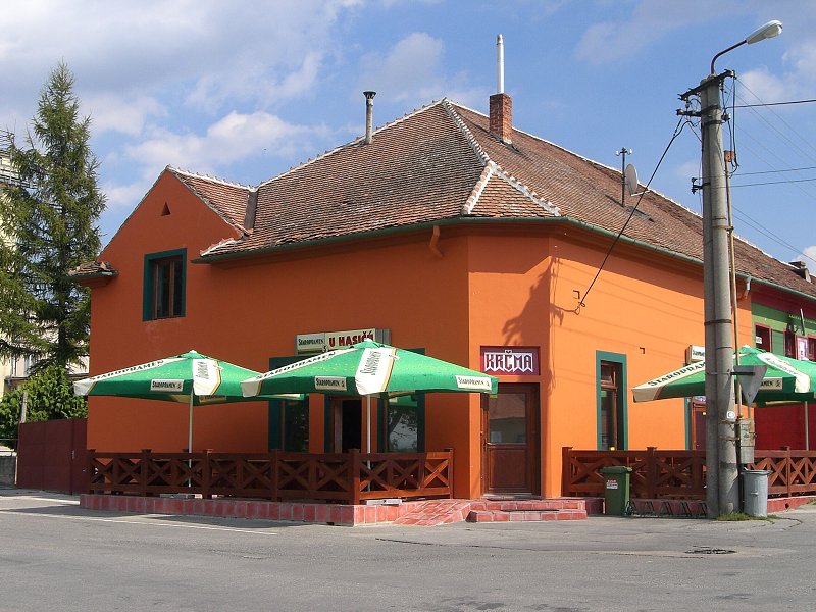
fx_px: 1084
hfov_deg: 41.2
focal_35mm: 46
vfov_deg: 31.5
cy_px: 306
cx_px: 408
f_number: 4.7
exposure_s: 1/500
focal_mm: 7.56
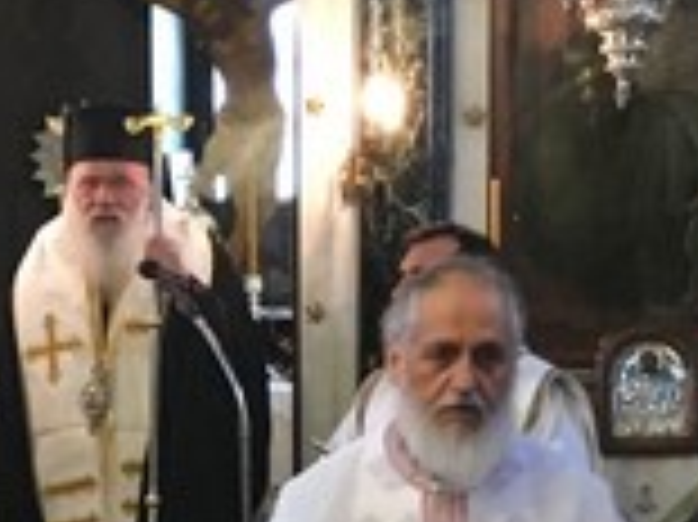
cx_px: -92
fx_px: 2539
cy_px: 531
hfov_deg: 15.2
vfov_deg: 11.6
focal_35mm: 126
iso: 200
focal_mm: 4.15
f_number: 2.2
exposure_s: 1/17
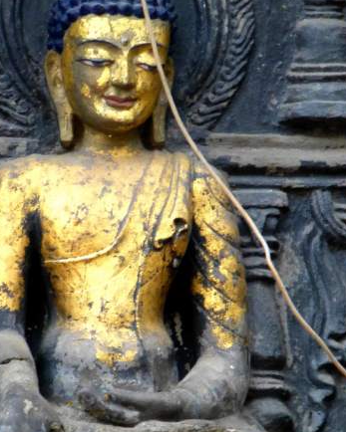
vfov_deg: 2.8
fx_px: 8887
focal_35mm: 694
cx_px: 85
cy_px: 234
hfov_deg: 2.2
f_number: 5.9
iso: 800
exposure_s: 1/30
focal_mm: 68.9
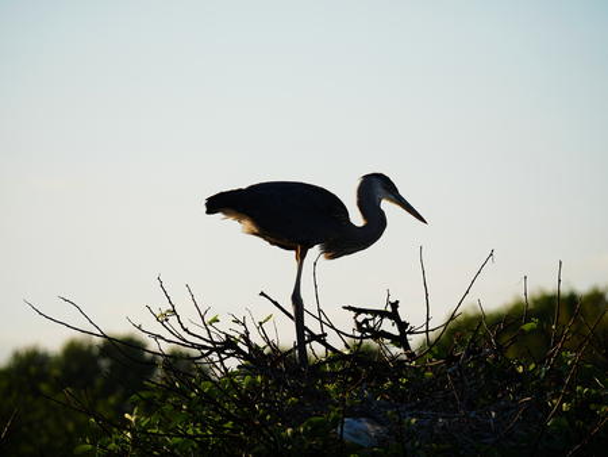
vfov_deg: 5.0
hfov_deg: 6.6
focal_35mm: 300
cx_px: 304
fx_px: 5272
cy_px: 228
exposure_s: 1/800
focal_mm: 150
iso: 200
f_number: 5
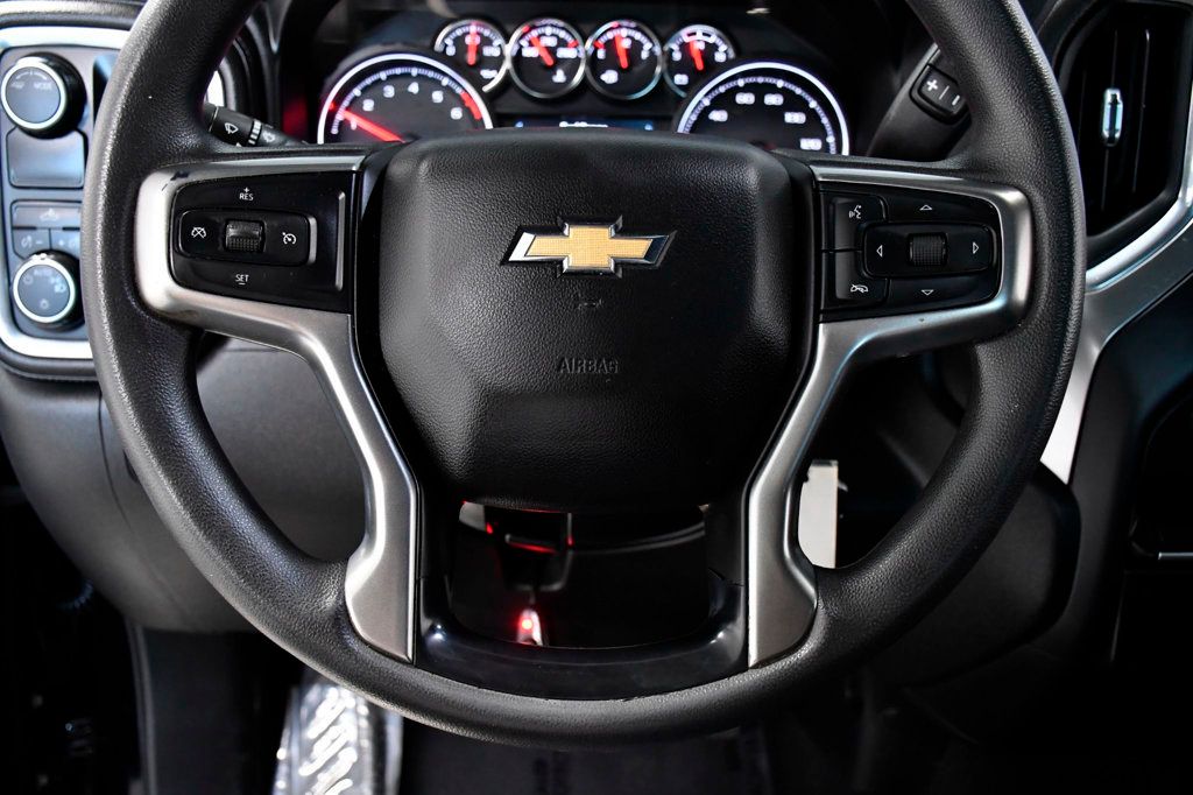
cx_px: 596
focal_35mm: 33
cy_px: 398
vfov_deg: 39.9
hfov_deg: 57.2
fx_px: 1093
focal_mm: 22
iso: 2500
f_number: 4.5
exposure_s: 1/100
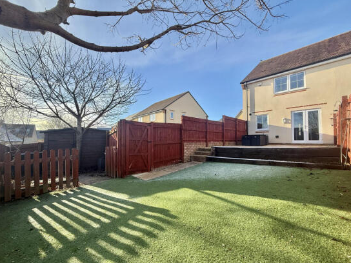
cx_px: 180
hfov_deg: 98.1
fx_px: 152
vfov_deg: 81.7
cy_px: 136
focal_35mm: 15
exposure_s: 1/928
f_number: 2.2
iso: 50
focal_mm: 2.22
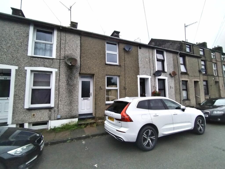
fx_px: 110
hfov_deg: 91.0
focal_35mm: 17
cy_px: 84
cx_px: 112
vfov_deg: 74.7
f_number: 2.2
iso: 100
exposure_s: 1/1648
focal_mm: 1.42
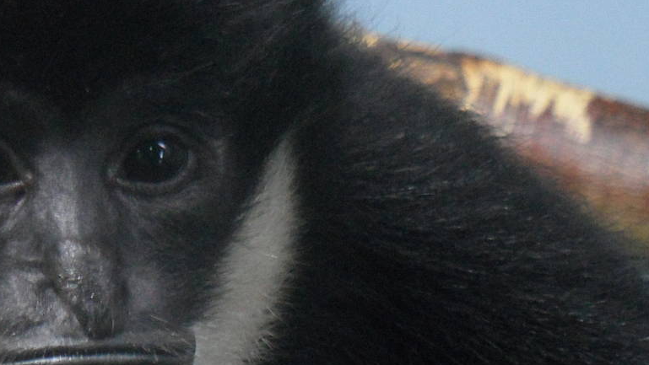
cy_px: 146
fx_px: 7023
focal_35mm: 408
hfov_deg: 5.3
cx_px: 151
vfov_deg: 3.0
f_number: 4.4
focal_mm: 29.7
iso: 400
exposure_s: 1/8
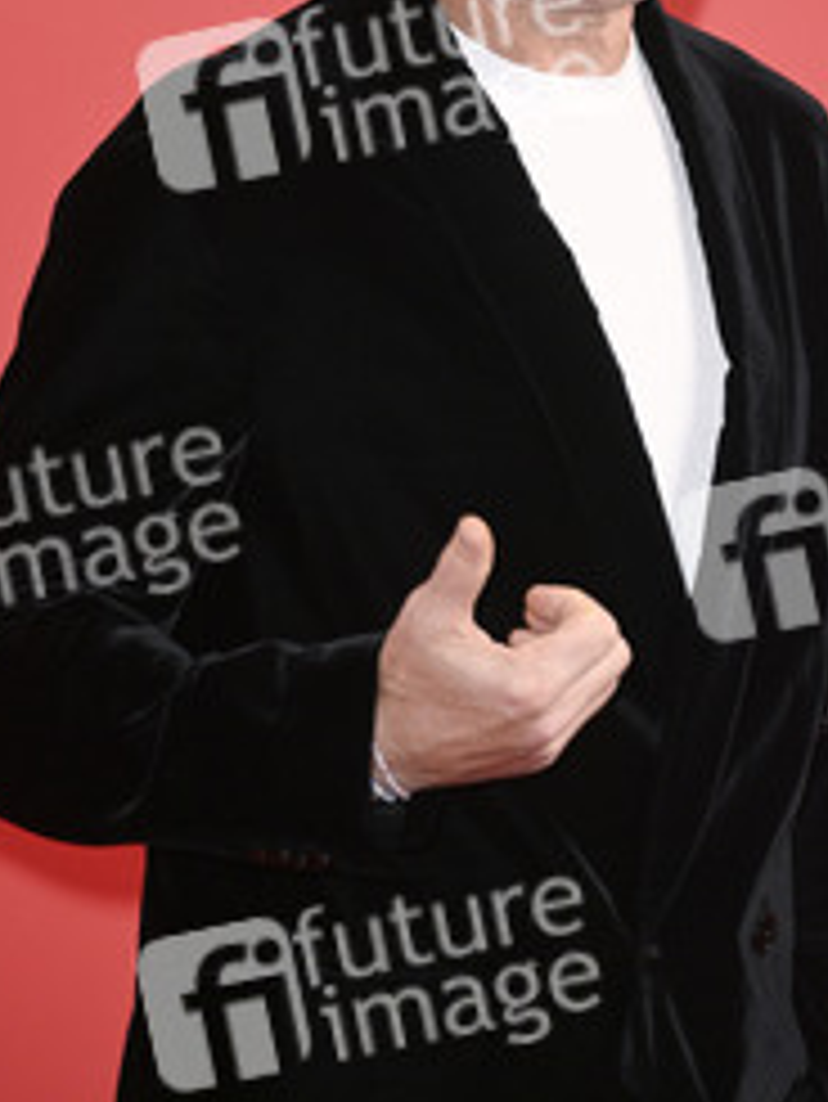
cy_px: 310
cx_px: 500
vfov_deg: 6.6
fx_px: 9496
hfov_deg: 5.0
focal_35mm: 298
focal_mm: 190
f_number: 5.6
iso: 1000
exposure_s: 1/250
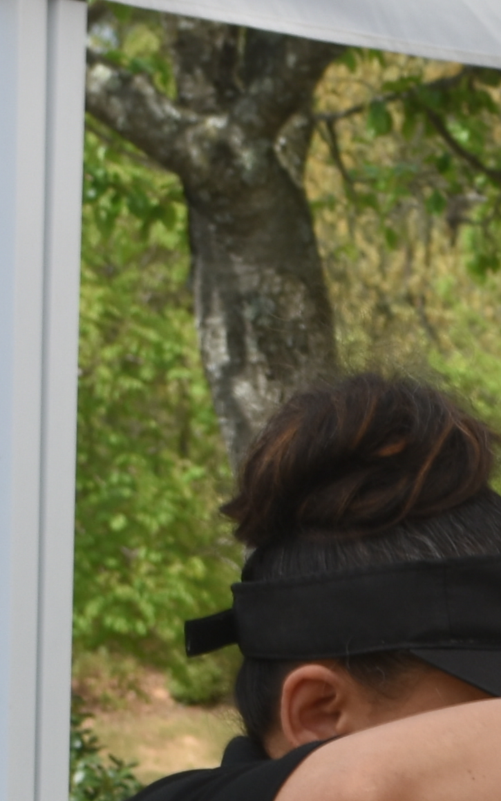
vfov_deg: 8.2
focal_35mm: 253
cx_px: 1222
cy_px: 1070
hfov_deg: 5.0
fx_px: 5527
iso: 110
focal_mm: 32
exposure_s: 1/250
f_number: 8
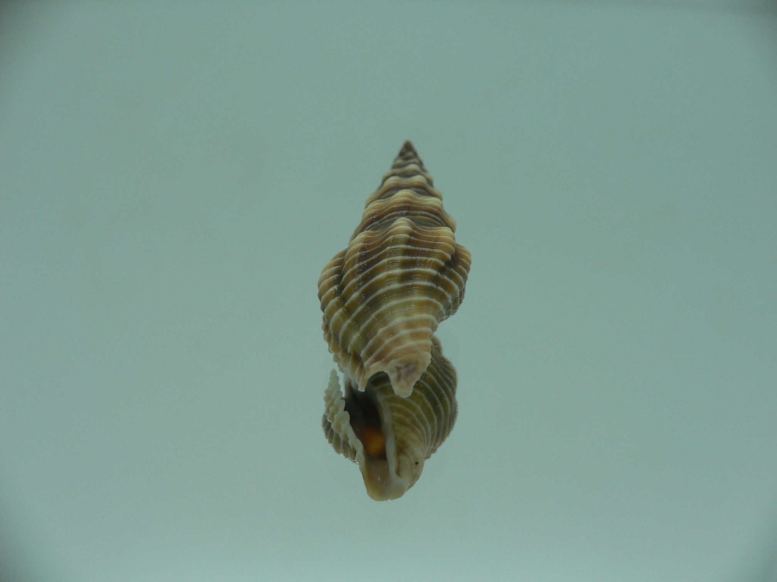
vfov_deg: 40.7
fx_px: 786
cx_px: 388
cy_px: 291
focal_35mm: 35
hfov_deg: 52.6
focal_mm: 4.6
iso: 80
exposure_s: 1/80
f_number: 2.8
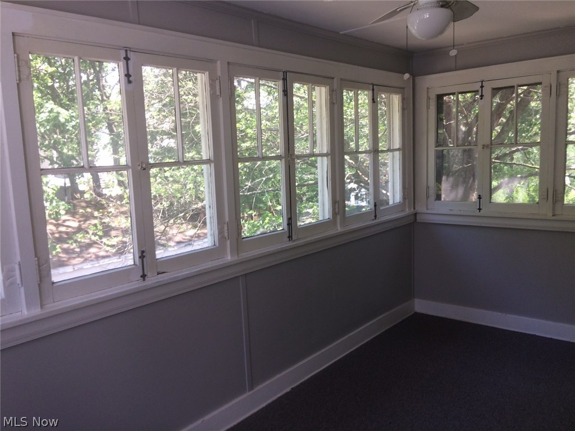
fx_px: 482
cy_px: 216
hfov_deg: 61.7
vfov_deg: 48.2
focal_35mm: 29
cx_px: 288
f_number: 2.2
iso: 50
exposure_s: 1/120
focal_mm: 4.15
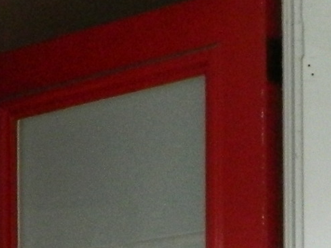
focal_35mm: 185
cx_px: 69
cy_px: 528
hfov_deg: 10.7
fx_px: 1770
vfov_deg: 7.6
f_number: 3.3
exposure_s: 1/50
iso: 400
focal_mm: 6.2
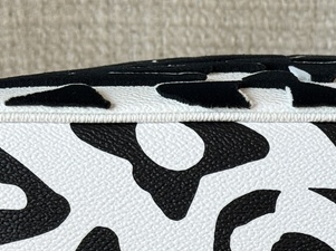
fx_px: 1561
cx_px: 287
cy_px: 361
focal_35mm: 161
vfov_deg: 9.0
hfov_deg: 12.2
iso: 80
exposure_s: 1/100
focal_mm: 6.76
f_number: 1.78
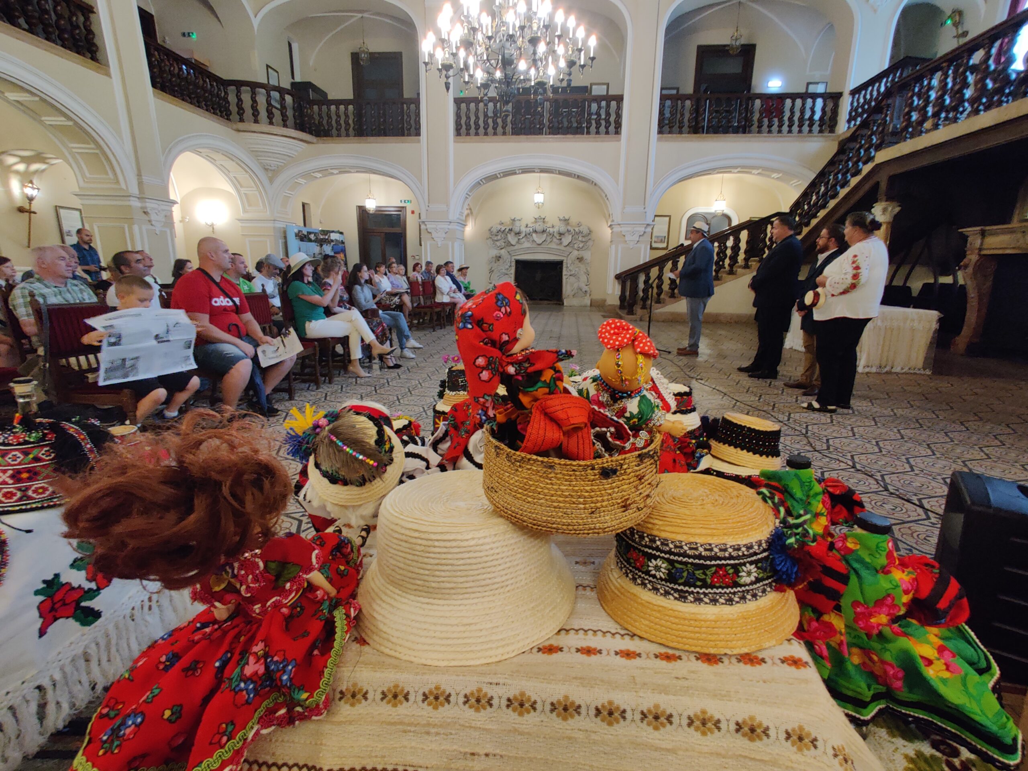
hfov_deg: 106.2
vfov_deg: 89.9
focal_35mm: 13
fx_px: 386
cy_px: 386
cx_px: 514
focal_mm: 2.25
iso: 640
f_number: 2.2
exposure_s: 1/20
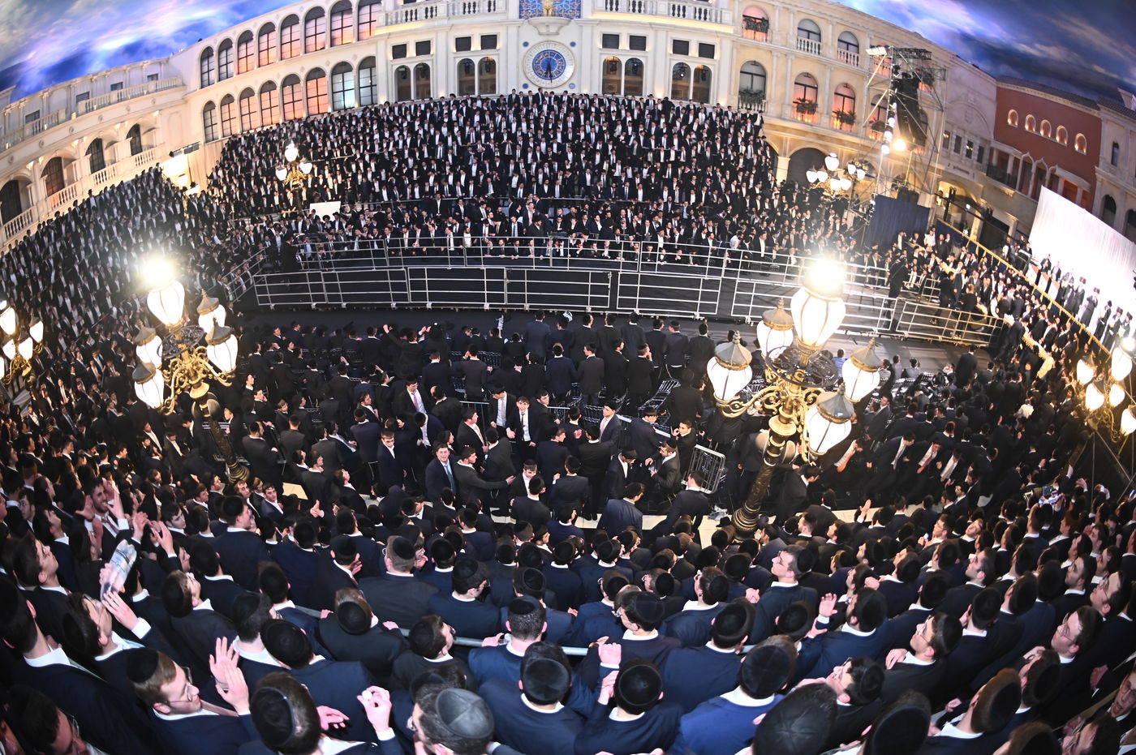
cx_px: 568
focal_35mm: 16
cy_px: 378
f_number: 3.2
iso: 2000
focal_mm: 16
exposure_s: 1/100
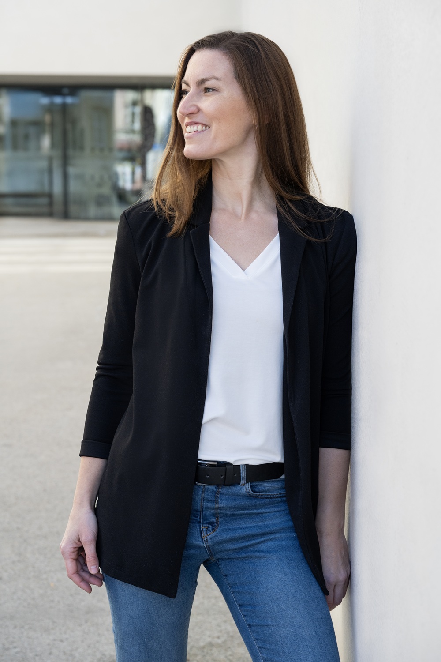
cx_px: 220
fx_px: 1286
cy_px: 331
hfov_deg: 19.5
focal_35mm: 70
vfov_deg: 28.8
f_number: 5.6
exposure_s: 1/400
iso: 400
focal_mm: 70
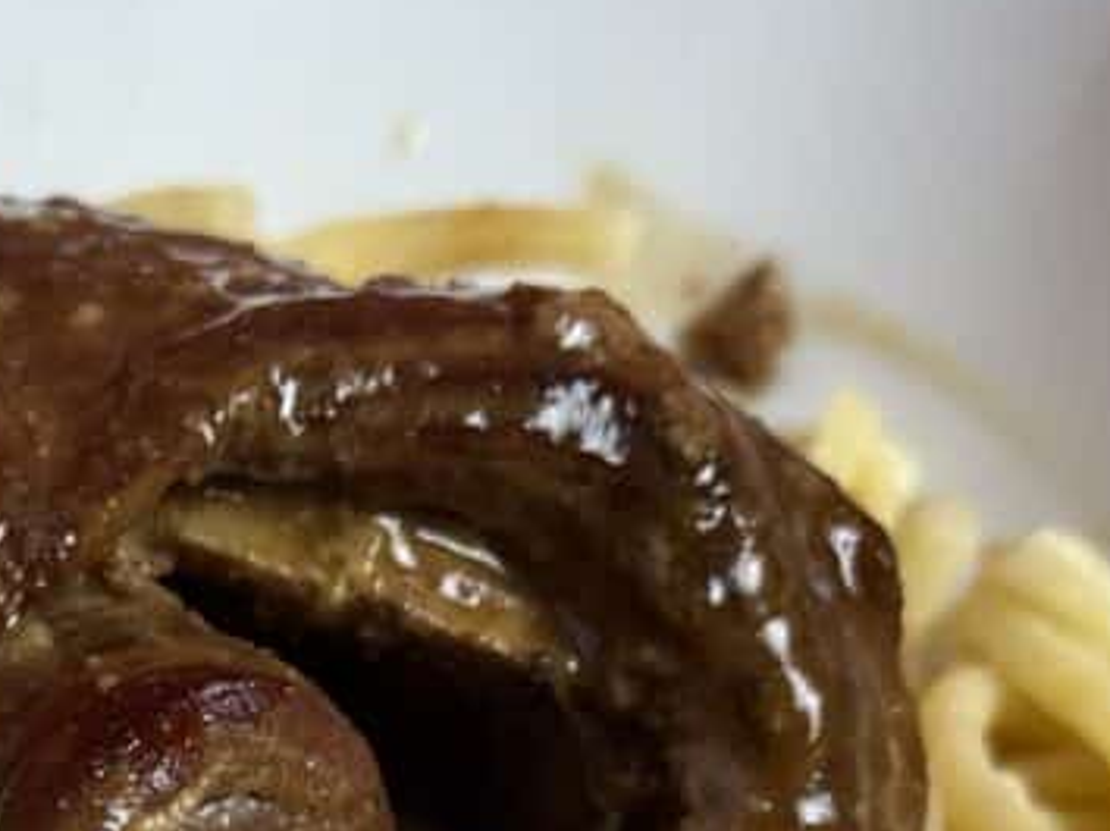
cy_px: 1163
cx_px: 103
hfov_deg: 14.1
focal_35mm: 139
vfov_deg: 10.4
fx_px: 4454
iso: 160
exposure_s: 1/100
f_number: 1.78
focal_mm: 6.76
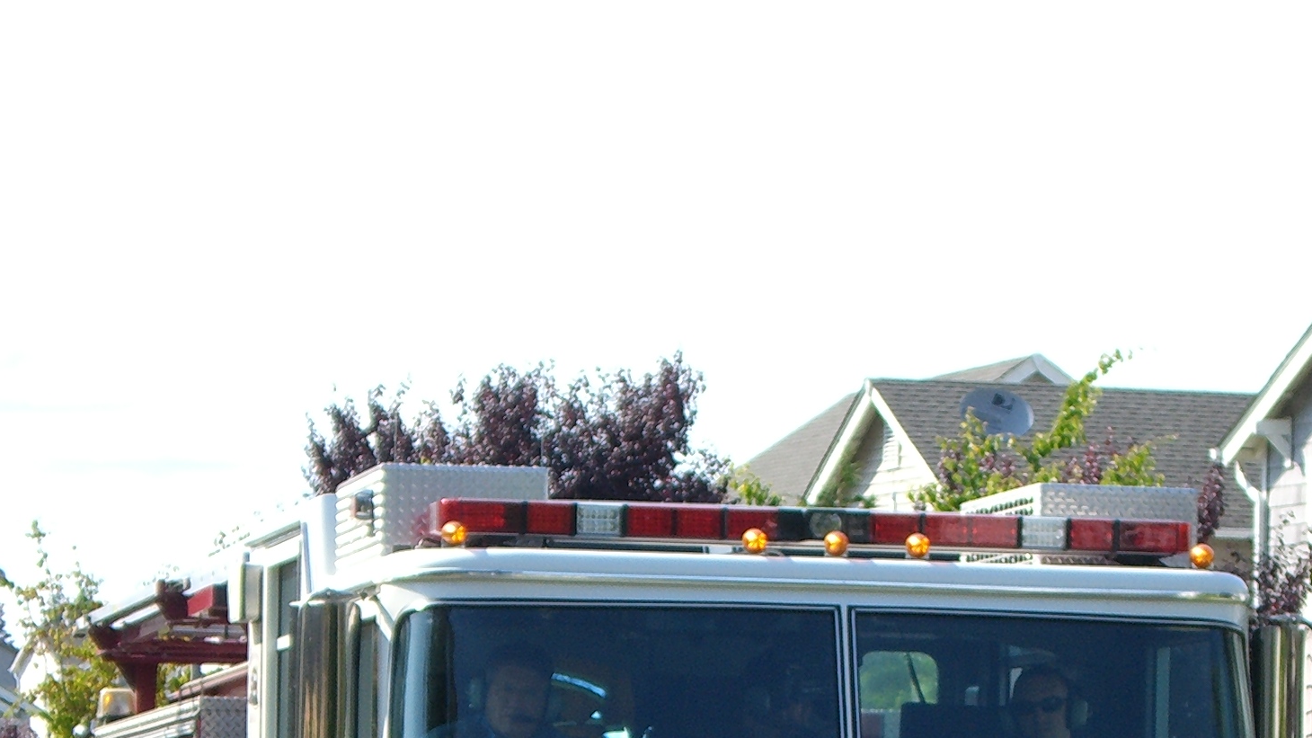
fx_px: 5775
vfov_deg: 7.2
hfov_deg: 12.9
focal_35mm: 166
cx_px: 853
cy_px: 939
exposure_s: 1/320
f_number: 4.1
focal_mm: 12.8
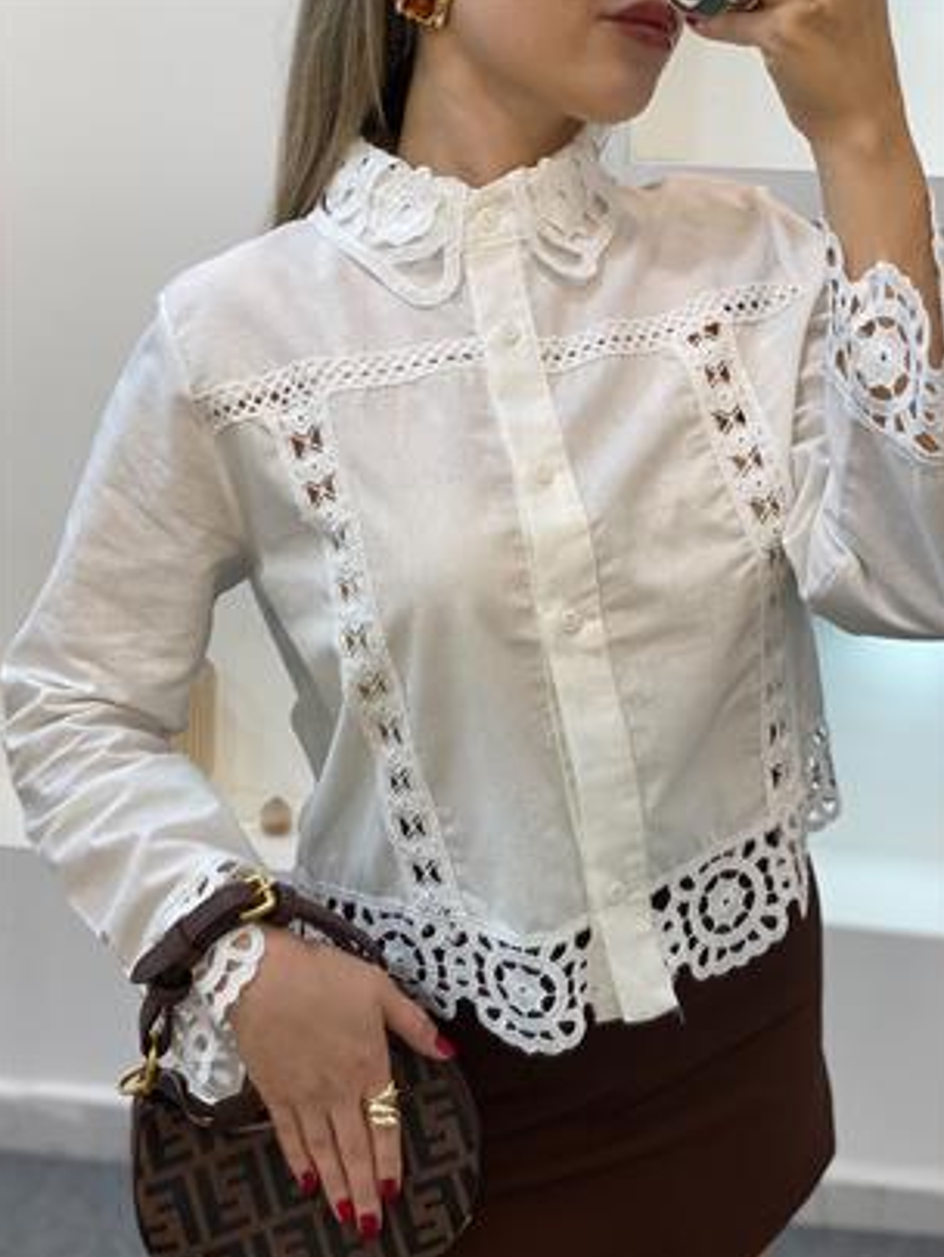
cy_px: 628
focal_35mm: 53
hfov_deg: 27.5
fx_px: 1926
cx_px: 472
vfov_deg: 36.2
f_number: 2
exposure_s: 1/100
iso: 64
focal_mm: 6
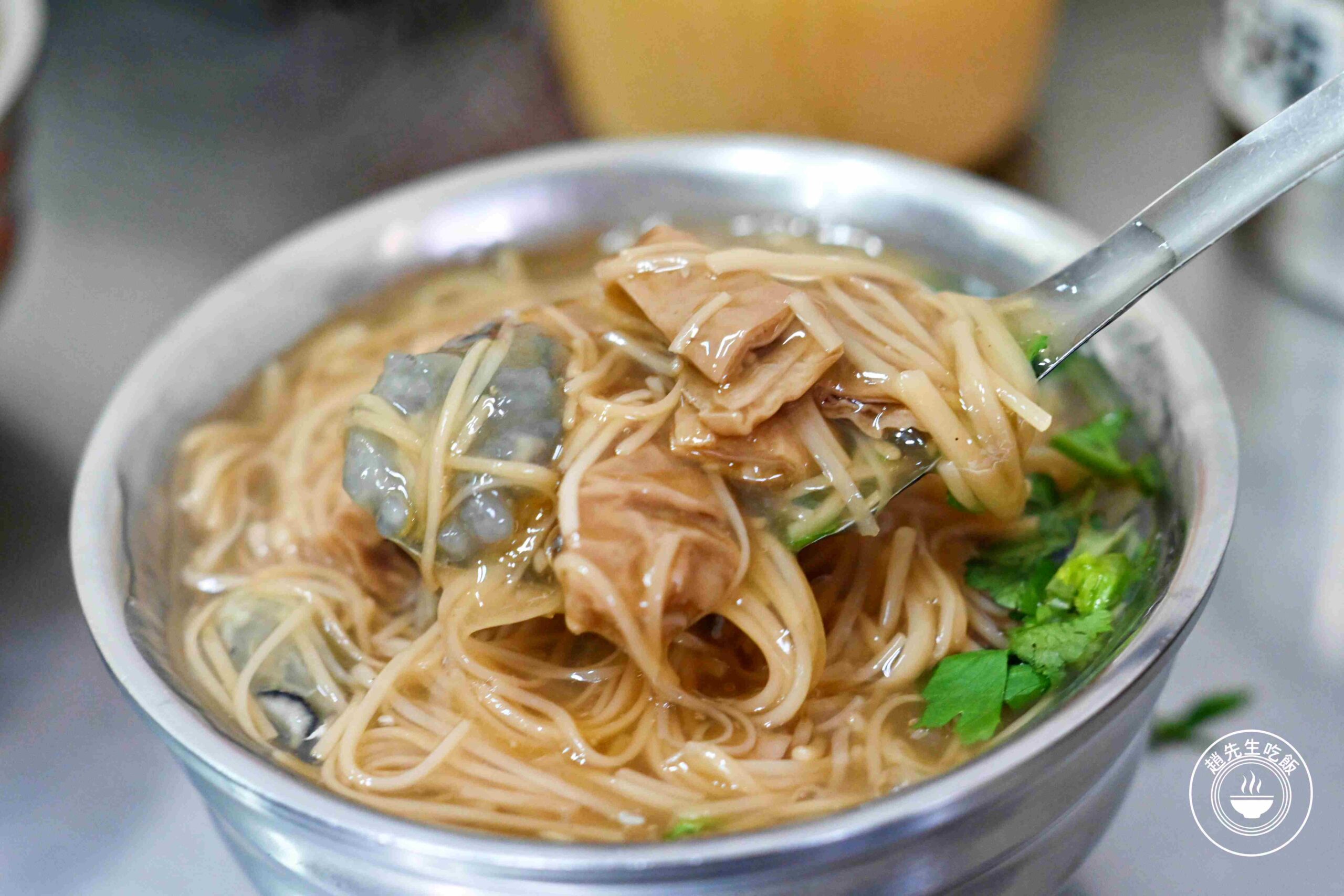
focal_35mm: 75
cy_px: 448
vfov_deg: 18.2
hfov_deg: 27.0
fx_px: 2800
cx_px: 672
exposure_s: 1/160
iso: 2000
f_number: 3.2
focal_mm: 50
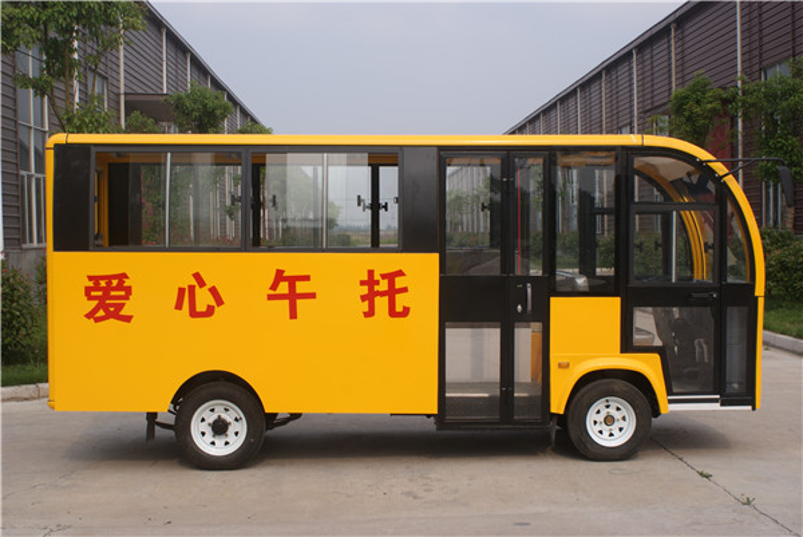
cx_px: 402
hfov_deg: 37.8
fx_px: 1172
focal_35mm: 52
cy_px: 268
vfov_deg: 25.8
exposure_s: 1/80
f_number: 11
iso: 100
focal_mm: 35
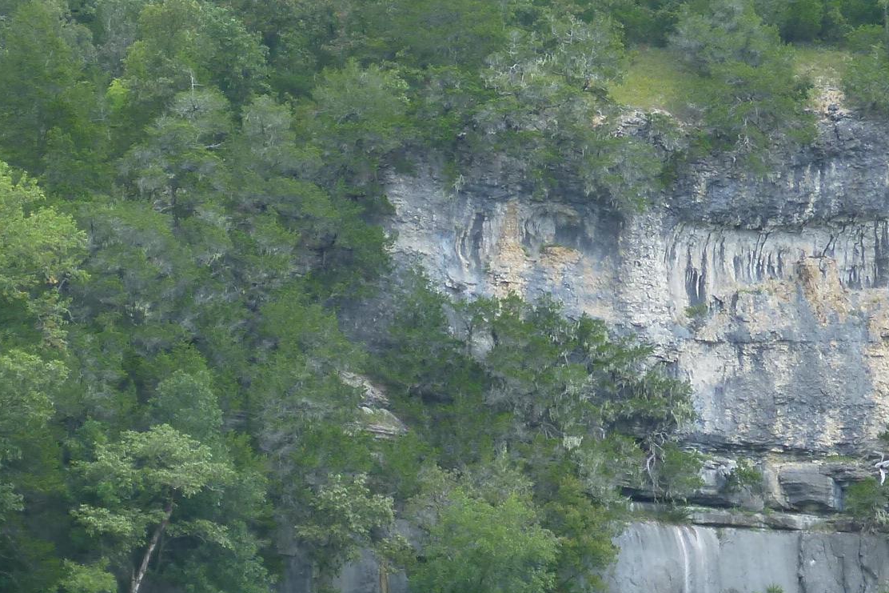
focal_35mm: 170
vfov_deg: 8.1
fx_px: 4197
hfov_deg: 12.1
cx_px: 468
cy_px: 473
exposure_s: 1/80
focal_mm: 12.6
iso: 100
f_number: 5.4
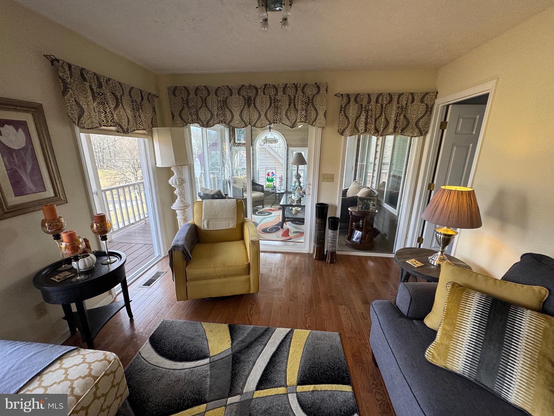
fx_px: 224
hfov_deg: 102.1
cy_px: 208
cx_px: 277
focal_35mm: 14
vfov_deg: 85.7
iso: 125
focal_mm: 2.22
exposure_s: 1/120
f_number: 2.2
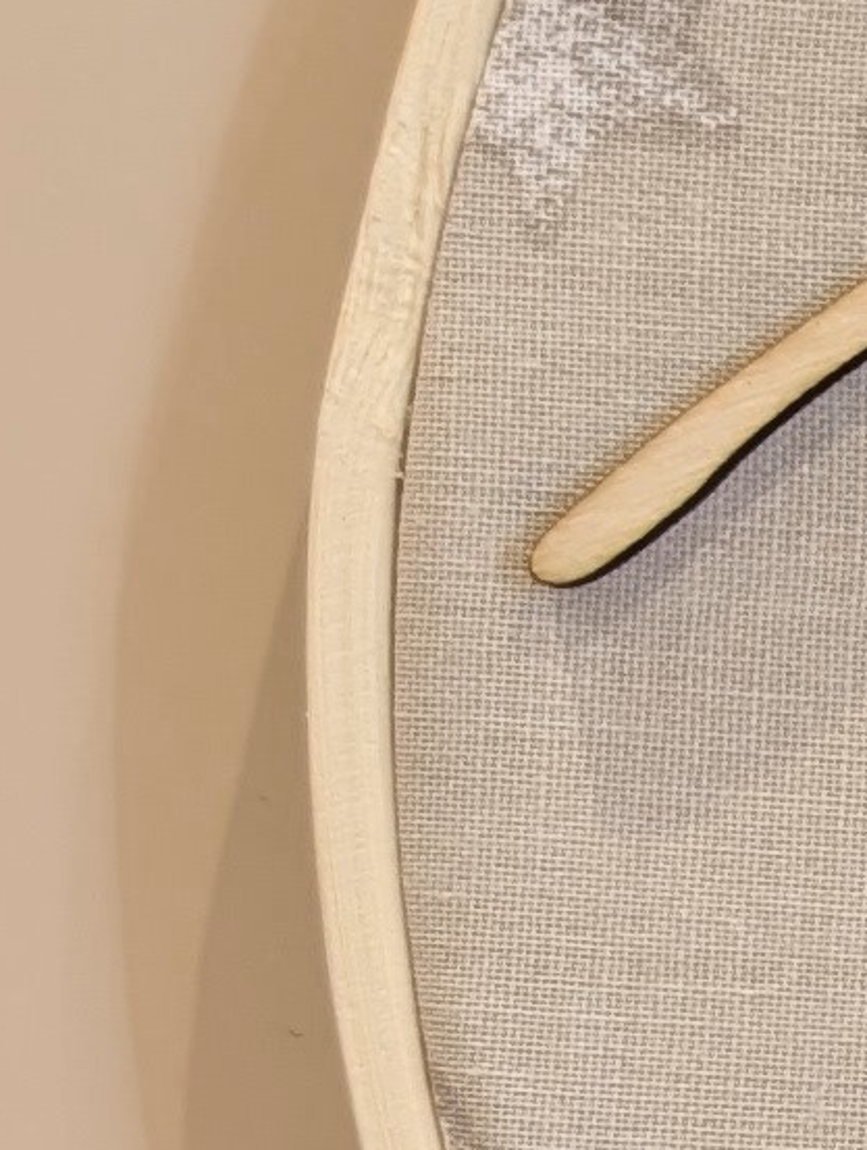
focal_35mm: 177
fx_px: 5891
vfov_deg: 11.0
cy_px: 1138
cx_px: 2501
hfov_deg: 7.5
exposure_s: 1/23.8
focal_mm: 6.9
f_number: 1.68
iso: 53
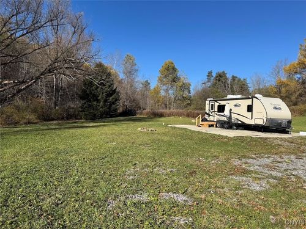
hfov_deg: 71.6
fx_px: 212
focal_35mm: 24
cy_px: 114
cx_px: 153
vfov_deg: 56.8
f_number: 1.78
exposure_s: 1/4310
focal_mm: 6.76
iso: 80
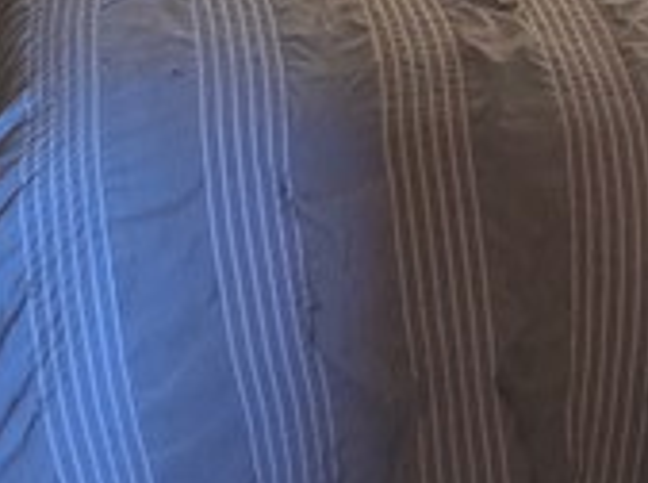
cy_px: -395
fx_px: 1476
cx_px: 387
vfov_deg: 15.8
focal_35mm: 79
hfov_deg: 24.7
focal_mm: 2.2
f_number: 1.9
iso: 640
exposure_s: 1/60
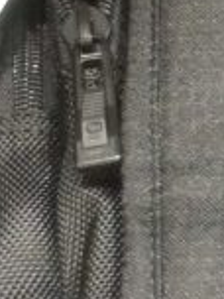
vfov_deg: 10.1
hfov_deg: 7.2
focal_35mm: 195
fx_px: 1682
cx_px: 531
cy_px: 102
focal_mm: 4.15
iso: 250
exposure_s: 1/20
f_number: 2.2
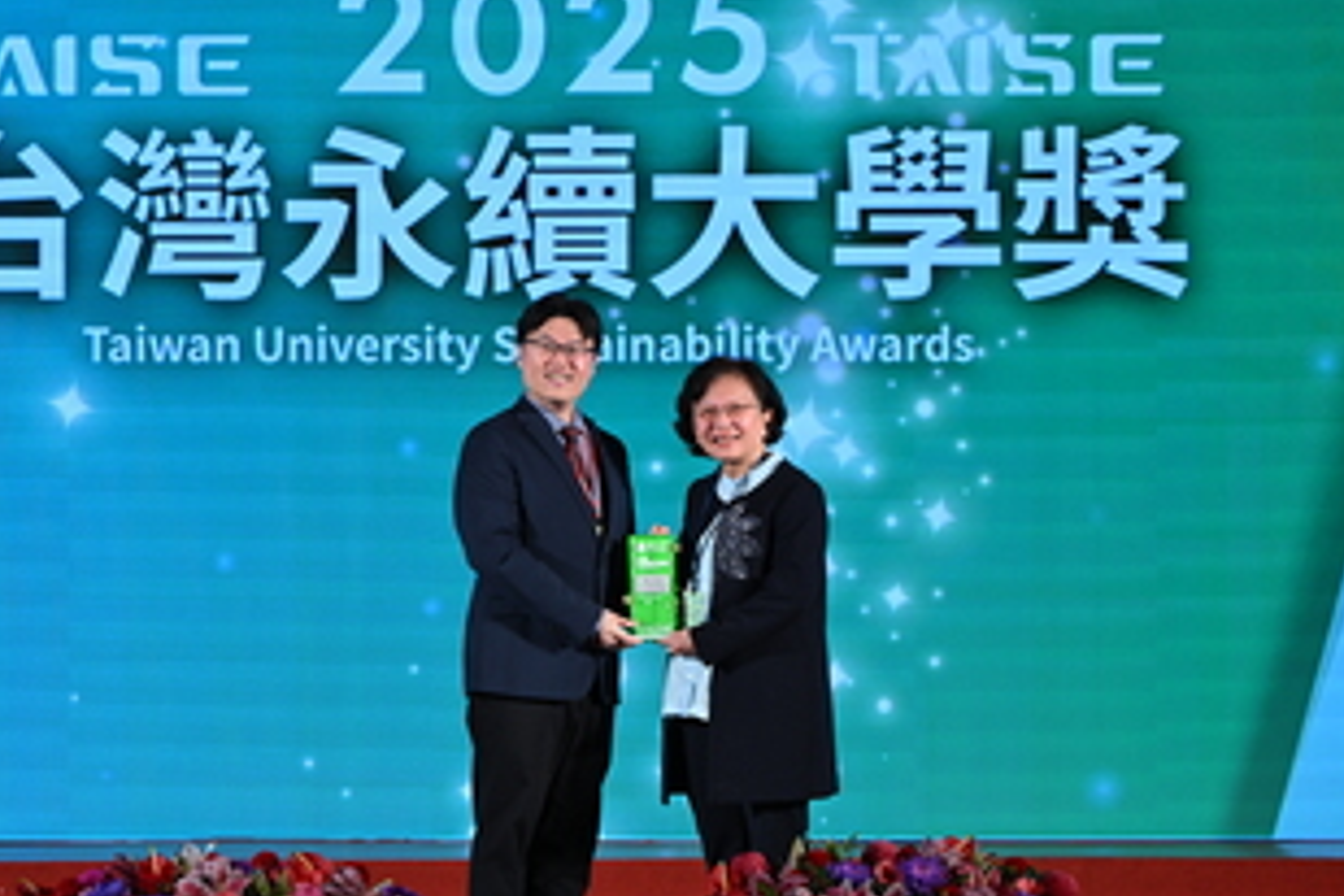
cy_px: 468
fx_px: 13551
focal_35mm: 363
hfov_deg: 5.7
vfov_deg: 3.8
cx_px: 548
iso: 1250
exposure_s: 1/192
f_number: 7.1
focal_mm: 280
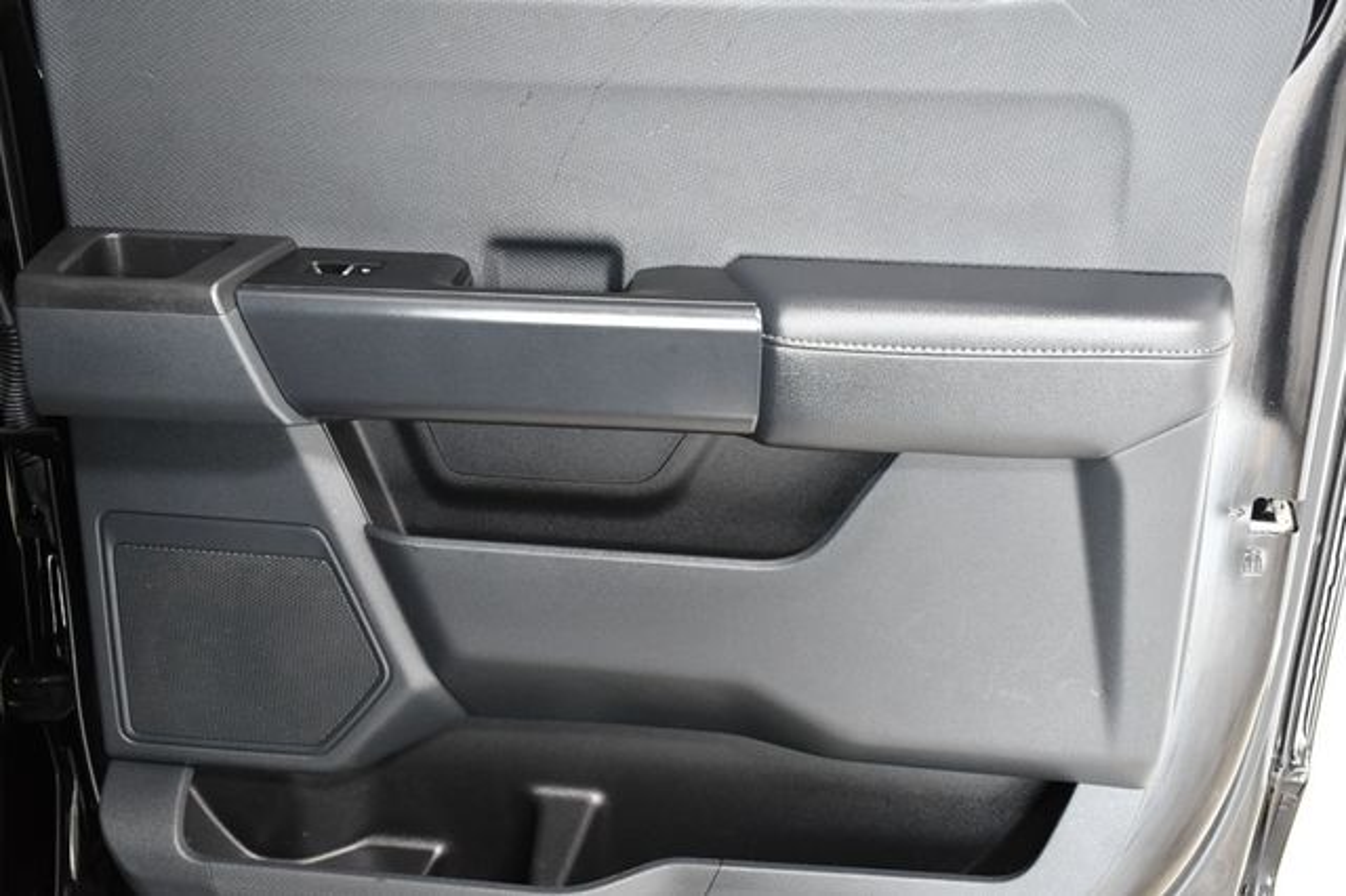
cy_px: 448
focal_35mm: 45
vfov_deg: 29.8
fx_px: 1682
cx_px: 673
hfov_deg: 43.6
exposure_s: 1/100
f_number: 5
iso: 2500
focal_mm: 30
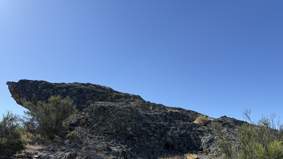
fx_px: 210
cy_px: 113
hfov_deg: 67.8
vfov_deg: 40.7
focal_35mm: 28
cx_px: 133
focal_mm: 6.76
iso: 80
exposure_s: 1/4673
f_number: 1.78
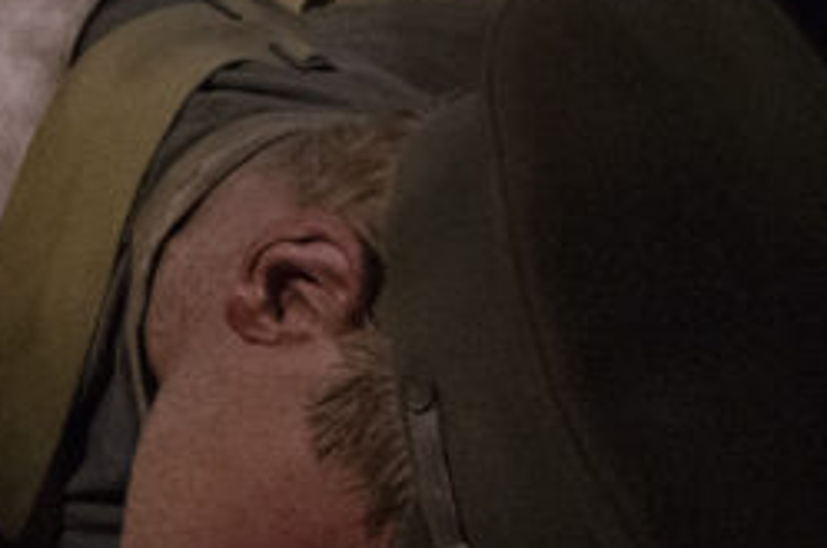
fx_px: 2545
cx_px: -502
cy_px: -66
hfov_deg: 16.4
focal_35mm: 111
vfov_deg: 12.1
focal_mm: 18
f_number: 3.5
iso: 1600
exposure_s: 1/30
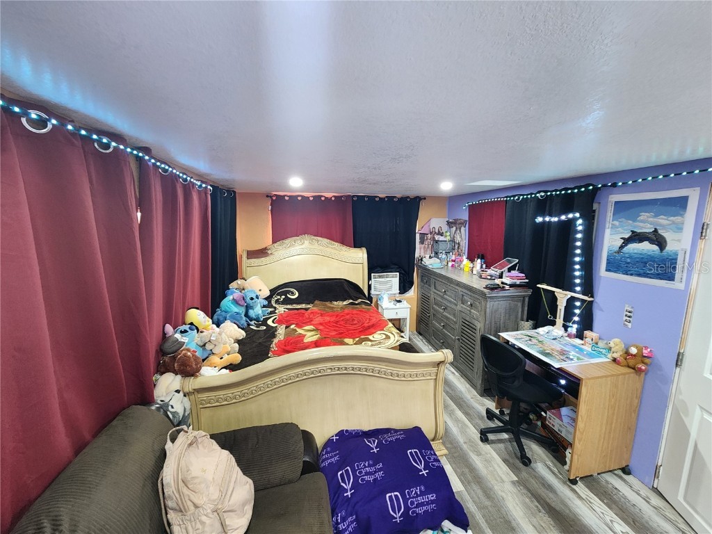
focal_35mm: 13
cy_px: 267
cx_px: 356
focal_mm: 2.2
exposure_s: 1/30
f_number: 2.2
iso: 500
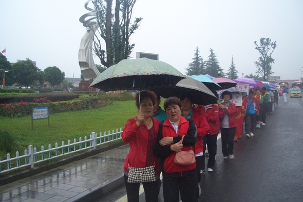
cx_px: 150
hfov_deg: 51.9
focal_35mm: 37
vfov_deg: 36.0
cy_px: 107
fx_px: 312
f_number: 2.6
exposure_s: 1/250
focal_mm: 5.8
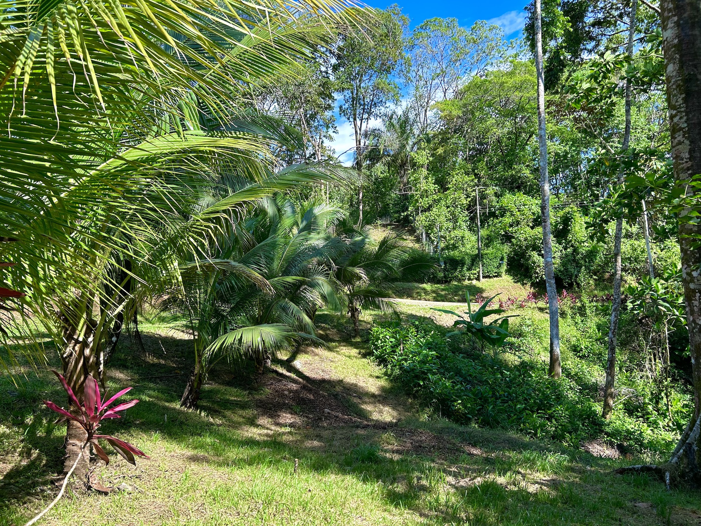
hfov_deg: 67.3
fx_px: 527
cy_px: 263
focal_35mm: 26
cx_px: 350
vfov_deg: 53.1
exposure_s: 1/909
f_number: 1.5
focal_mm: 5.7
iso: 50
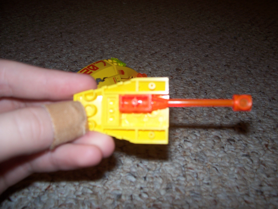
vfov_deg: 41.8
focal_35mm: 34
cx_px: 139
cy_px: 104
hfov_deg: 54.0
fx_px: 273
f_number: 2.7
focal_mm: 5.6
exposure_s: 1/60
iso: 80
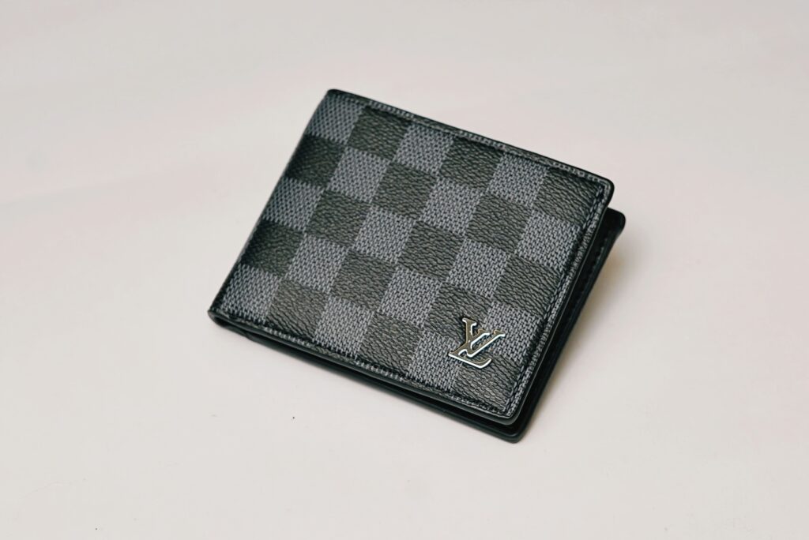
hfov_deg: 27.0
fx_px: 1686
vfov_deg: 18.2
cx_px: 404
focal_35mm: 75
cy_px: 270
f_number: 4
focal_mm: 50
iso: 500
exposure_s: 1/160
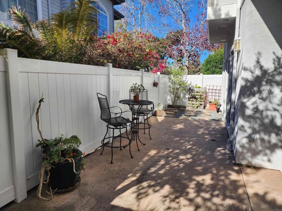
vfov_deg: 58.9
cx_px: 141
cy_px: 106
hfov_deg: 73.9
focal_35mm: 23
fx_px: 187
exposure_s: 1/734
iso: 12
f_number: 1.8
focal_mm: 6.4
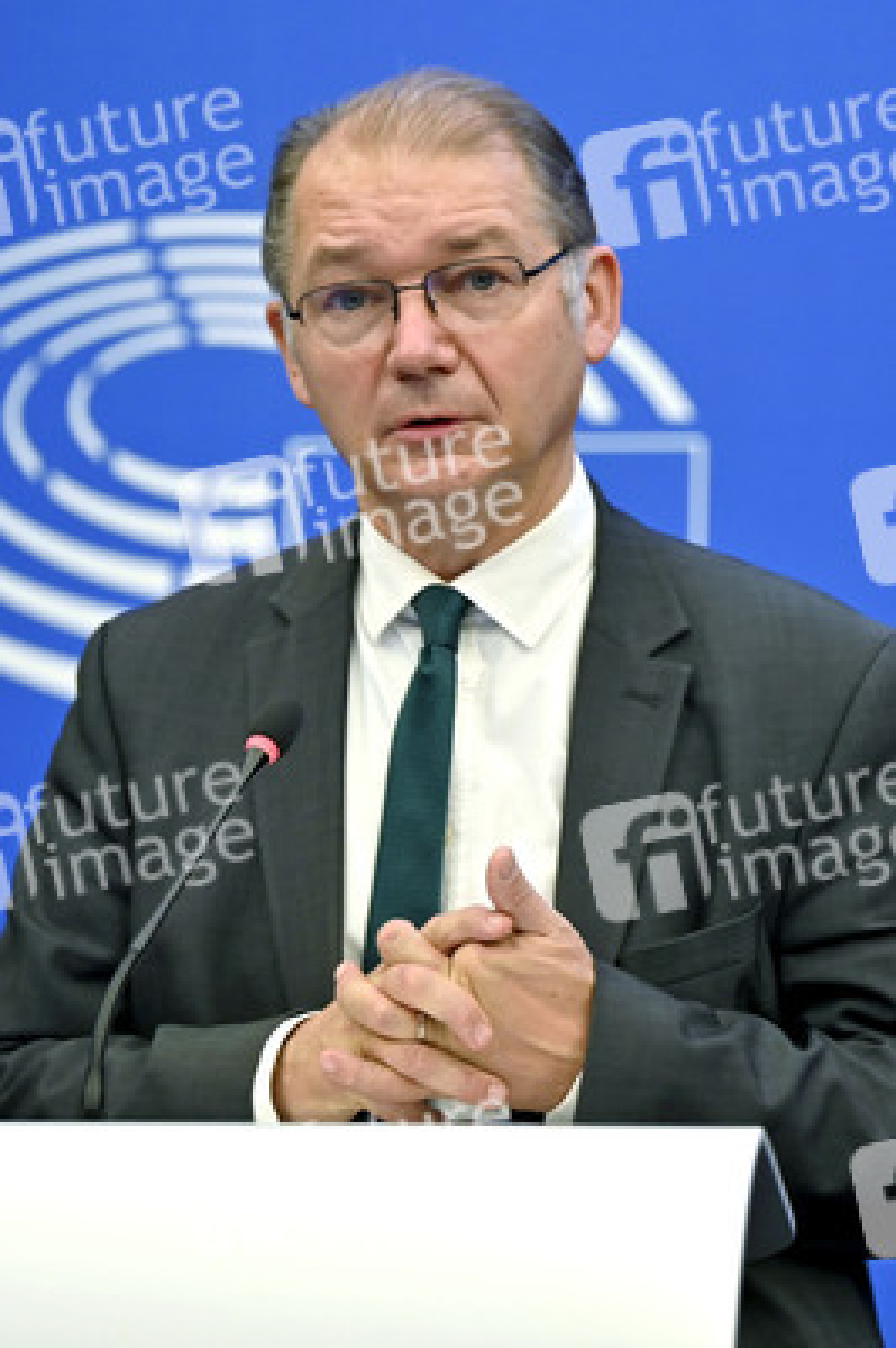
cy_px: 674
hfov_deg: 10.1
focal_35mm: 135
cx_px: 448
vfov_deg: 15.2
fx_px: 5048
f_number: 2.8
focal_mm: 135
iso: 640
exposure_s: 1/160
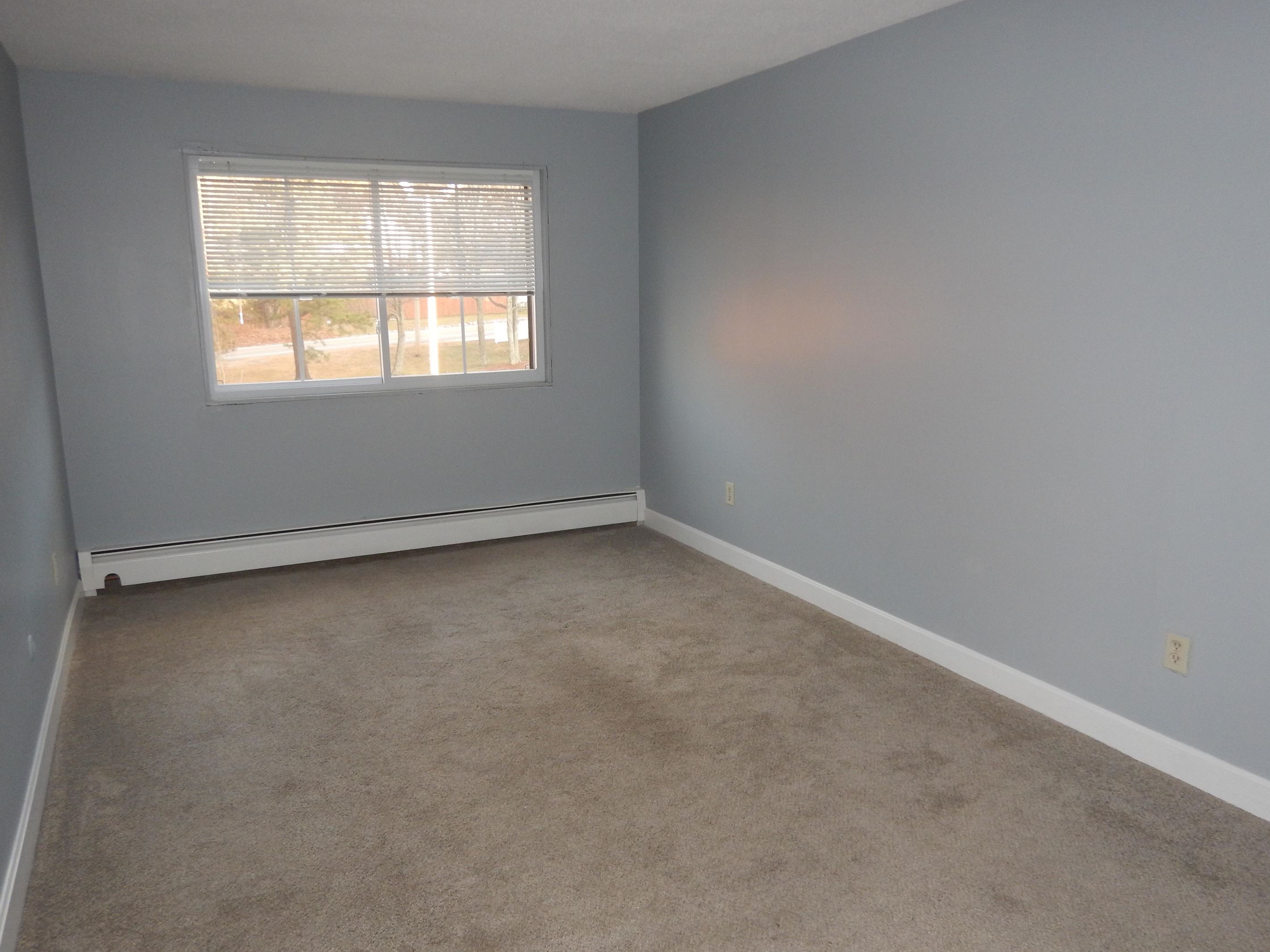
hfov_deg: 67.3
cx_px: 637
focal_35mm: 26
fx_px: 954
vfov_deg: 53.1
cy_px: 489
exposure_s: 1/30
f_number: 2.8
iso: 200
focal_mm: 4.3
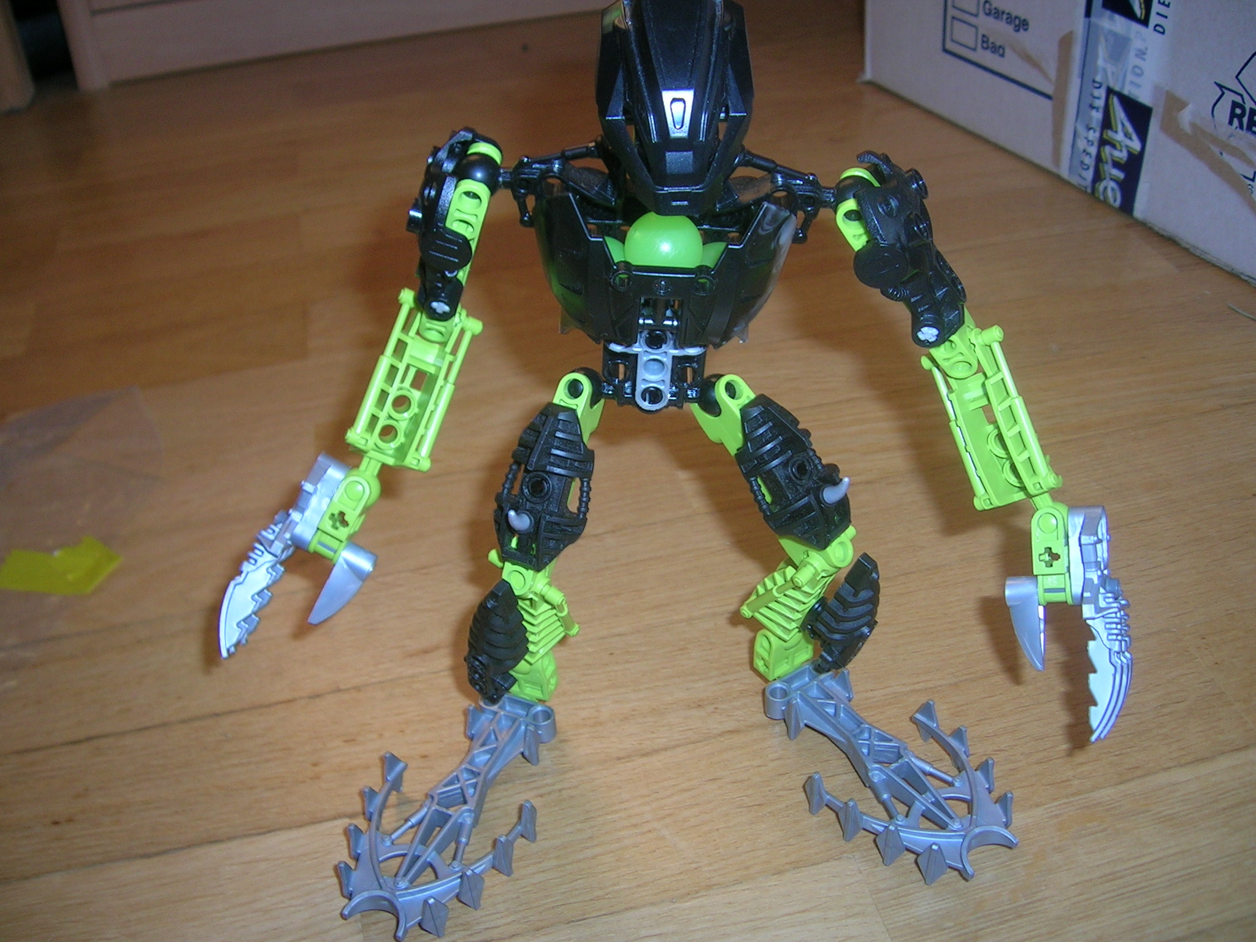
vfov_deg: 40.7
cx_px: 628
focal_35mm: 35
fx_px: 1270
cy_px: 471
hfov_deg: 52.6
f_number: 2.8
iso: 50
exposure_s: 1/60.1
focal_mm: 5.4
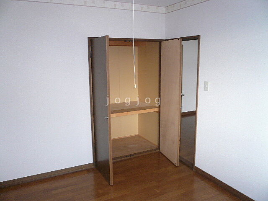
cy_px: 100
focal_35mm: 28
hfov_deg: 63.4
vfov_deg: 49.7
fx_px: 217
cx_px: 134
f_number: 2.8
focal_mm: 4.6
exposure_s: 1/30
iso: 125
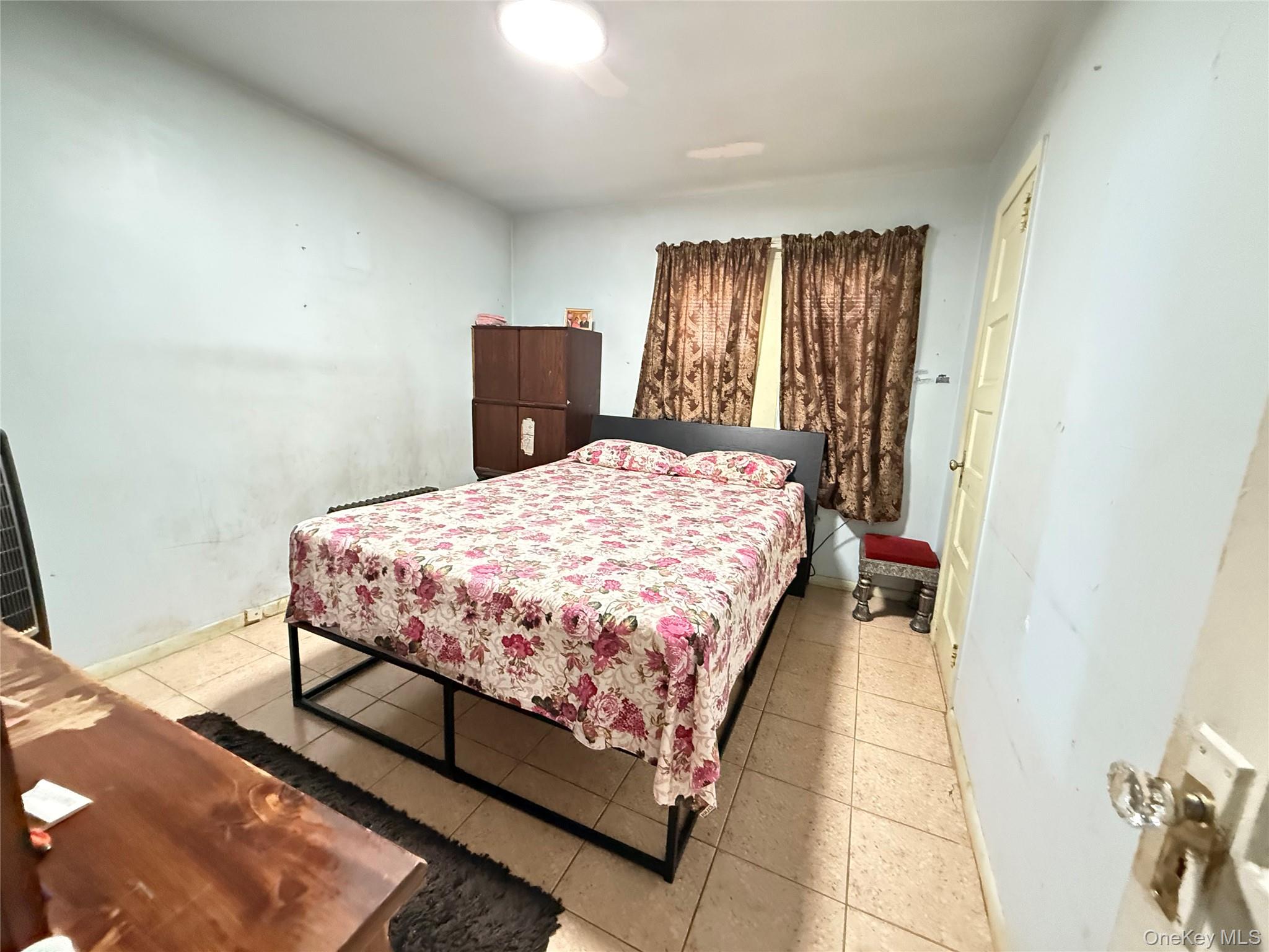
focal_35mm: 14
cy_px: 476
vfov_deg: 85.7
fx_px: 513
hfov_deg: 102.1
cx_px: 634
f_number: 2.2
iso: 1000
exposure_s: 1/40
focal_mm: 2.22
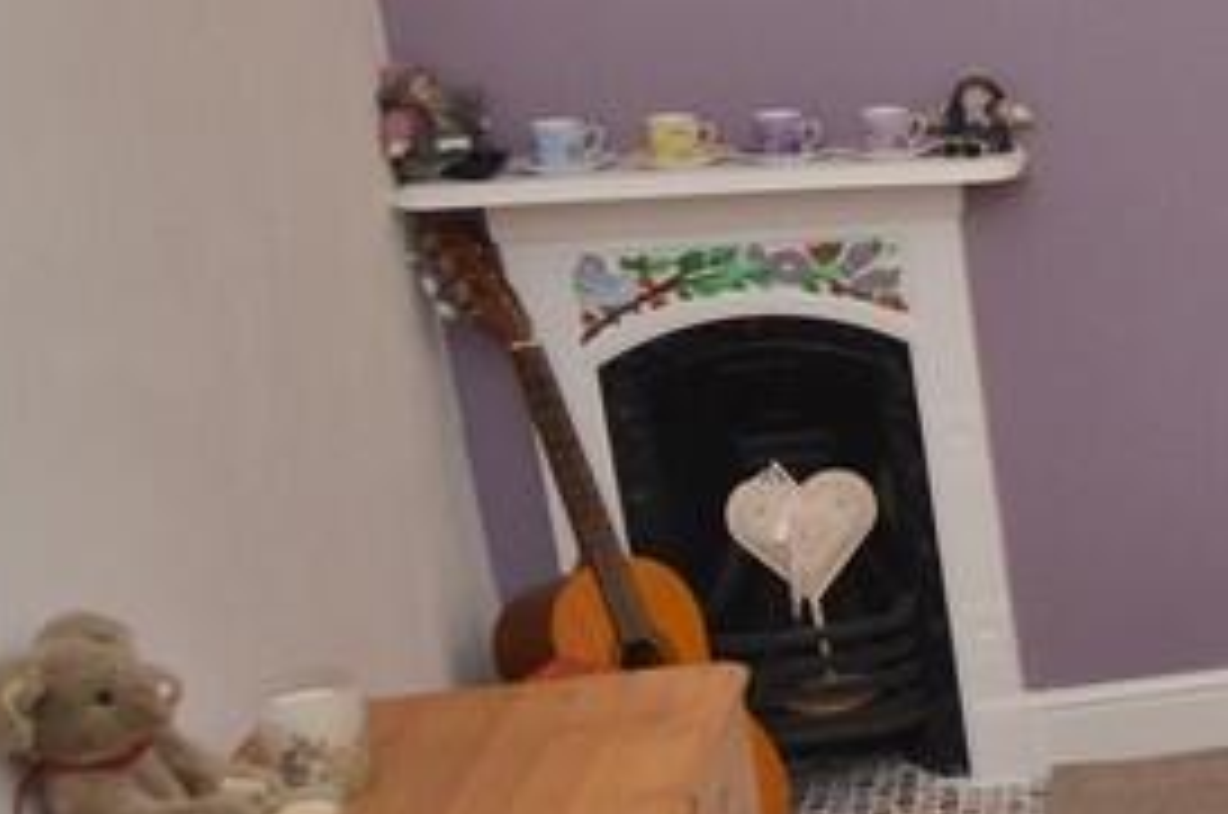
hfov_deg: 22.5
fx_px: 2107
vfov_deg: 21.9
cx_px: 2096
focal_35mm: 62
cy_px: 364
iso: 800
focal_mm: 11
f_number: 5
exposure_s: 1/60
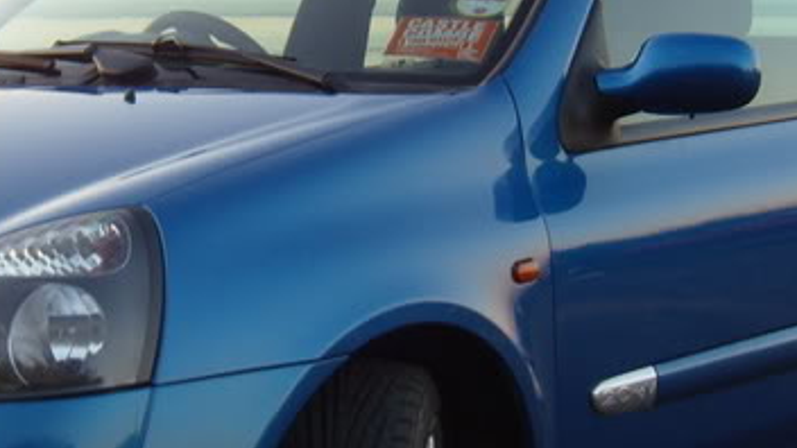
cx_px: 224
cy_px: 158
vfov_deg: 10.9
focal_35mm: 111
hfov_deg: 19.2
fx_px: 2346
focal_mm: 7.4
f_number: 2.8
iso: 80
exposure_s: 1/60
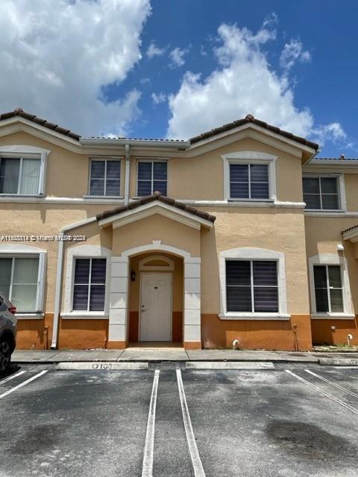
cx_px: 179
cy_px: 238
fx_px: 359
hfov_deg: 53.1
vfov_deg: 67.3
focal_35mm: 26
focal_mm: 5.1
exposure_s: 1/5917
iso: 32
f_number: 1.6
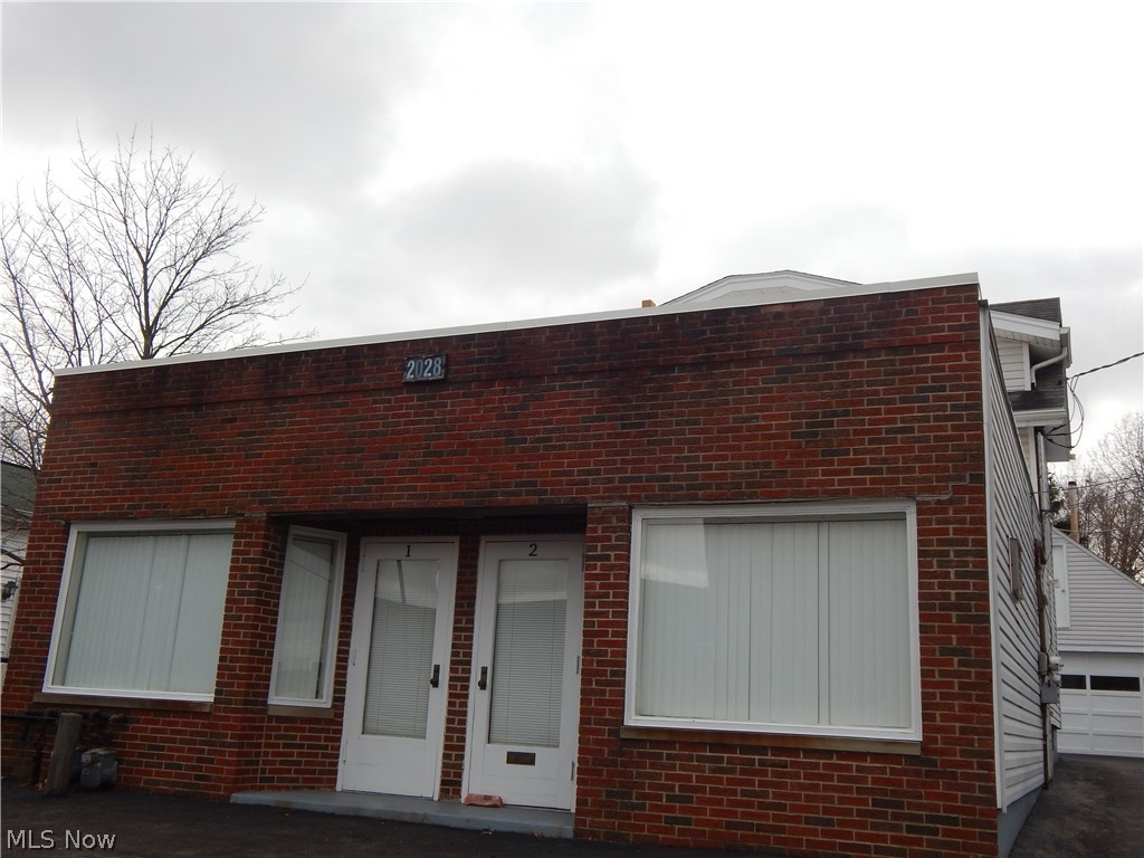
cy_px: 429
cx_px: 572
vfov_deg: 41.8
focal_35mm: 34
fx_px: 1124
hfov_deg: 54.0
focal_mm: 6.1
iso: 125
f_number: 3.3
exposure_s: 1/500
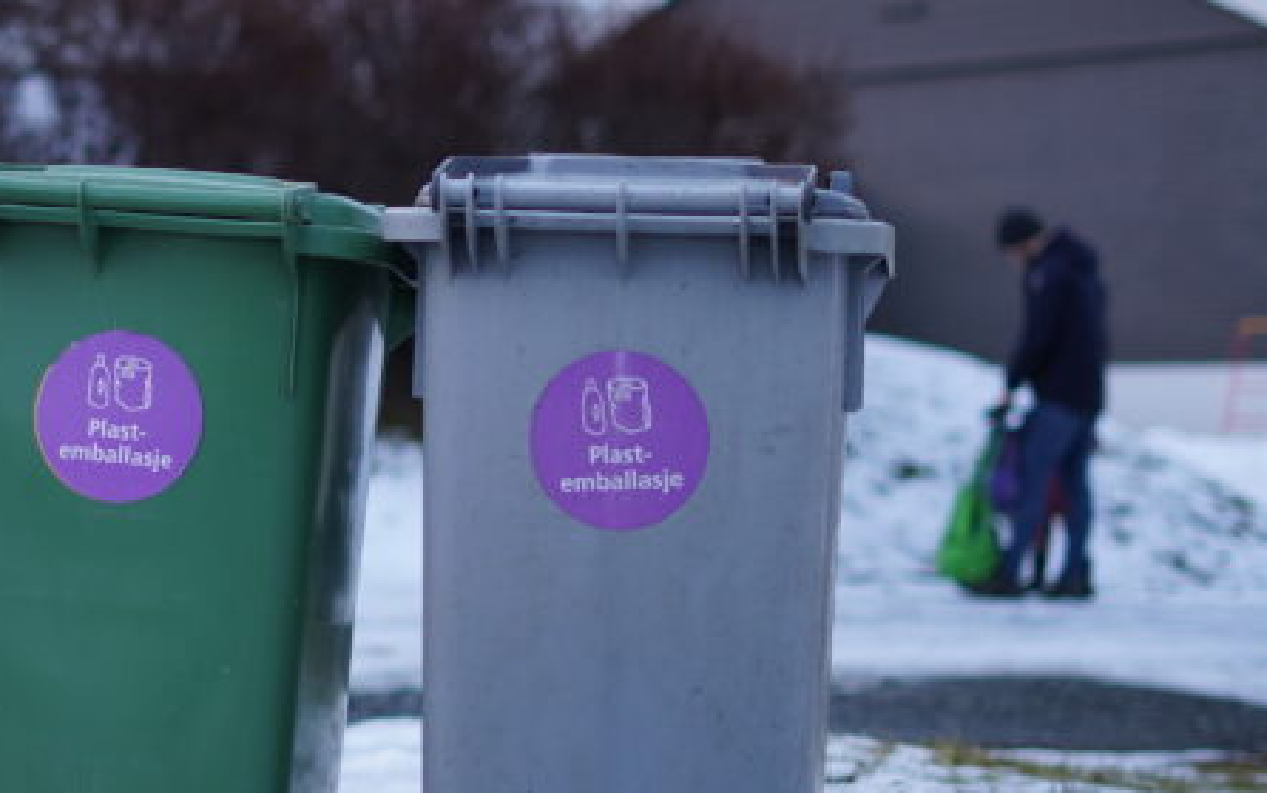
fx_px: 4041
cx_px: 116
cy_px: 357
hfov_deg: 17.5
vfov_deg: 11.2
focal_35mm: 117
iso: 160
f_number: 1.8
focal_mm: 50
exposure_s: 1/50
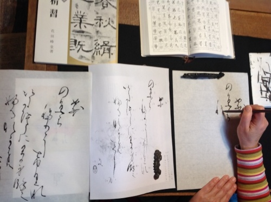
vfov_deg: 40.6
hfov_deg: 52.7
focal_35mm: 35
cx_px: 136
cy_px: 101
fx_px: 273
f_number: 2.4
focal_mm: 4.28
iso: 50
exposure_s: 1/24
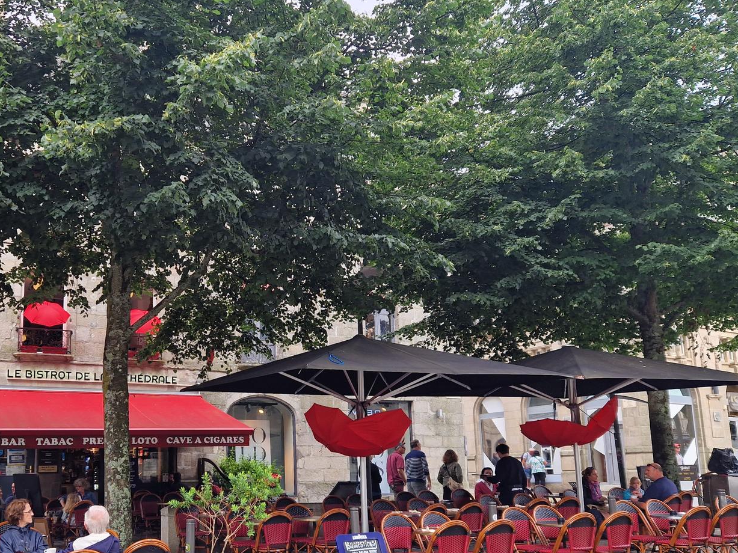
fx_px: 767
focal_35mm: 36
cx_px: 238
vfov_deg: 39.3
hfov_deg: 50.3
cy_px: 354
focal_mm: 5.4
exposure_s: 1/211
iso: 50
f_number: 1.8
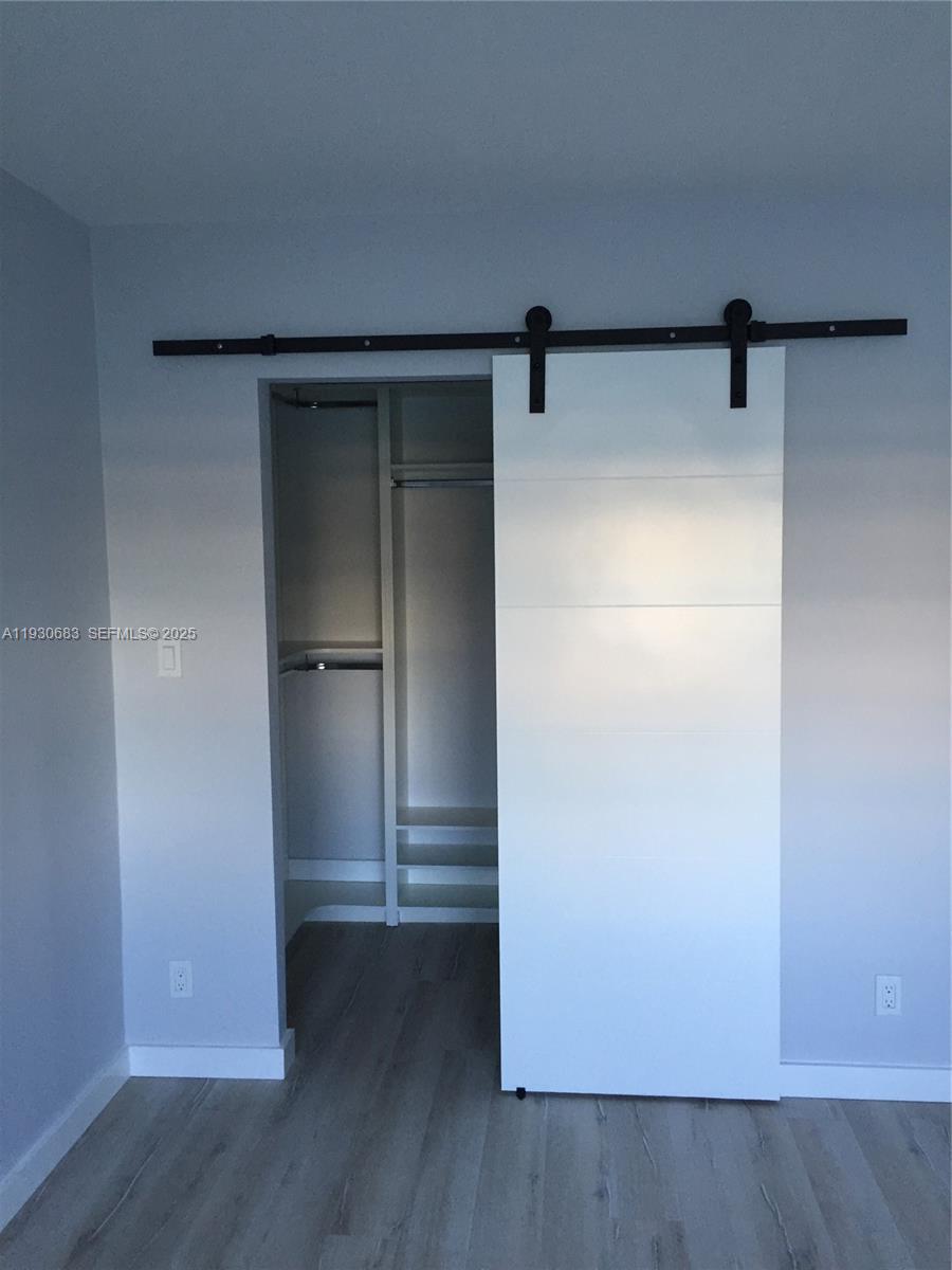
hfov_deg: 48.2
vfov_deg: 61.7
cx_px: 476
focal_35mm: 29
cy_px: 635
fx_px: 1063
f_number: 2.2
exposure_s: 1/30
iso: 40
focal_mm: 4.15
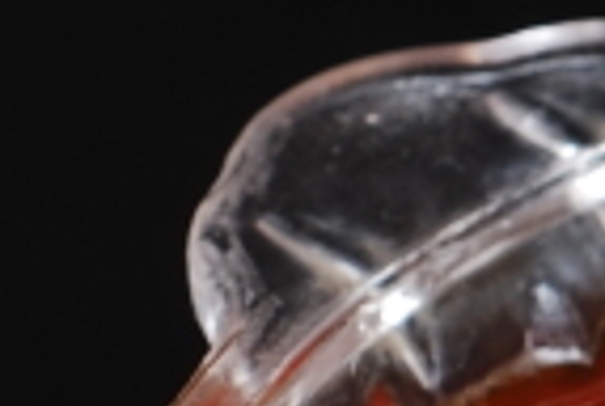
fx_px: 9043
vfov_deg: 2.6
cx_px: 1993
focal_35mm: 537
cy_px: 776
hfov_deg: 3.7
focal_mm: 50
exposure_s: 1/125
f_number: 8
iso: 100
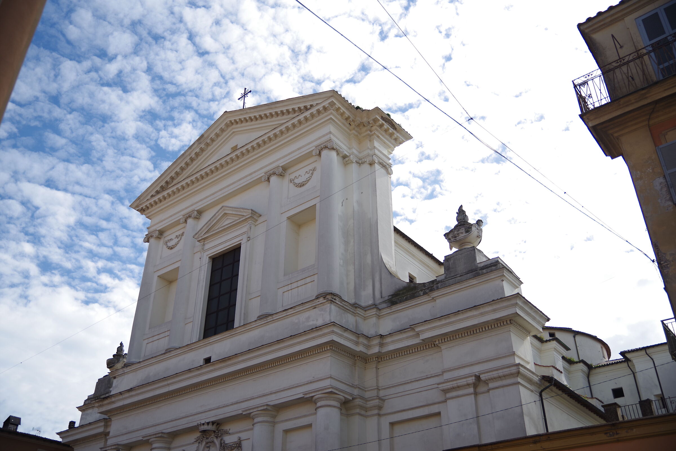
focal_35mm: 35
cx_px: 338
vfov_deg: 37.9
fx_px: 657
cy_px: 226
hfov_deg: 54.4
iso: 100
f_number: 2.8
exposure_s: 1/1250
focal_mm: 35
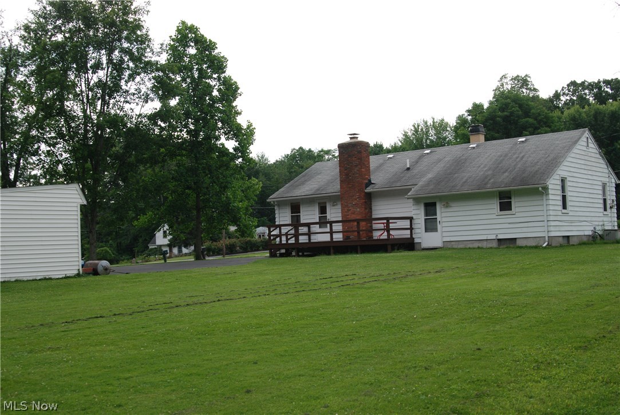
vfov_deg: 32.0
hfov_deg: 46.4
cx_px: 310
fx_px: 724
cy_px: 208
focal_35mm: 42
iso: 400
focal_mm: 28
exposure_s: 1/200
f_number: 5
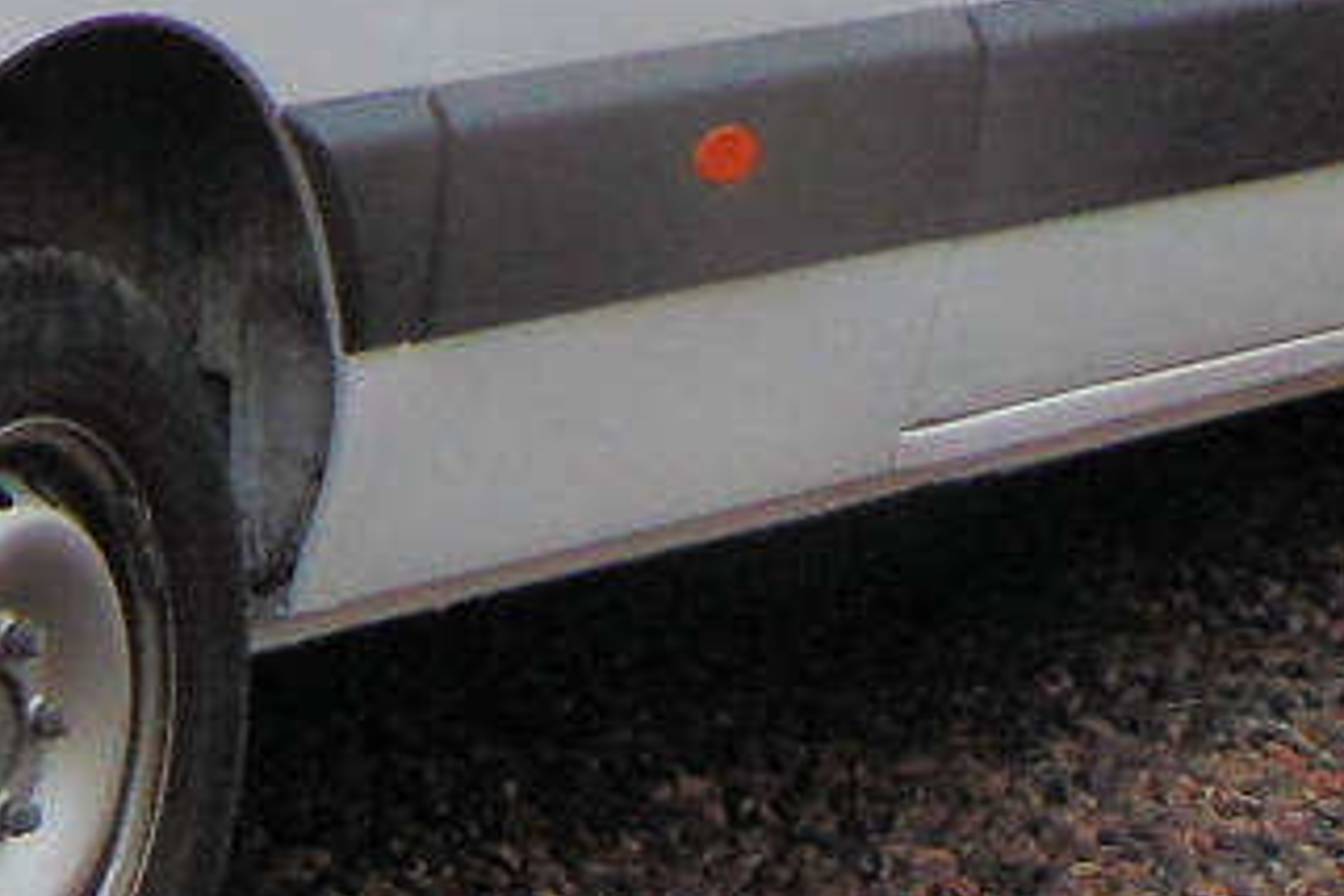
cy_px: -787
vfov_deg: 5.2
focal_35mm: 259
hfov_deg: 7.9
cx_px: -306
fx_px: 9669
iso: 80
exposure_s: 1/800
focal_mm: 9
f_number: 3.5
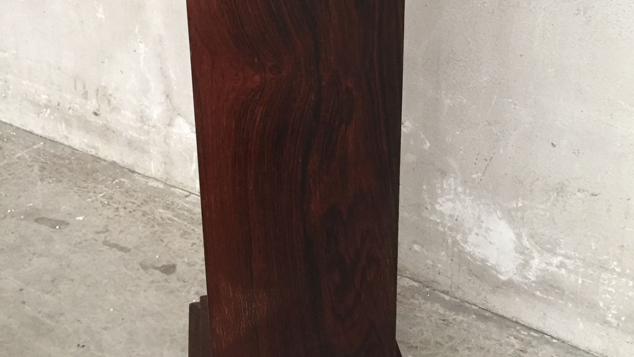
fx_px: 723
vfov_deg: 27.0
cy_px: 56
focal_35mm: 43
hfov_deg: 47.4
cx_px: 314
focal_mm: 4.15
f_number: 2.2
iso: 200
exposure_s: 1/33
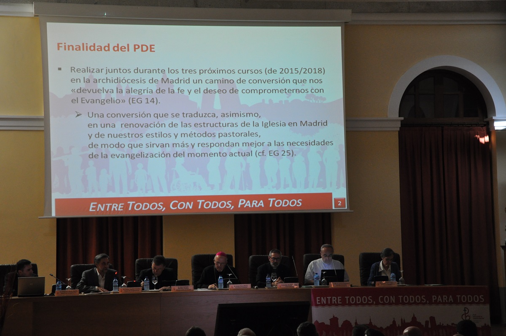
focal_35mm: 78
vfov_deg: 17.4
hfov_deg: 26.0
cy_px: 168
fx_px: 1095
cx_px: 253
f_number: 5
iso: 1100
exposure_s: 1/30
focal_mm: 52
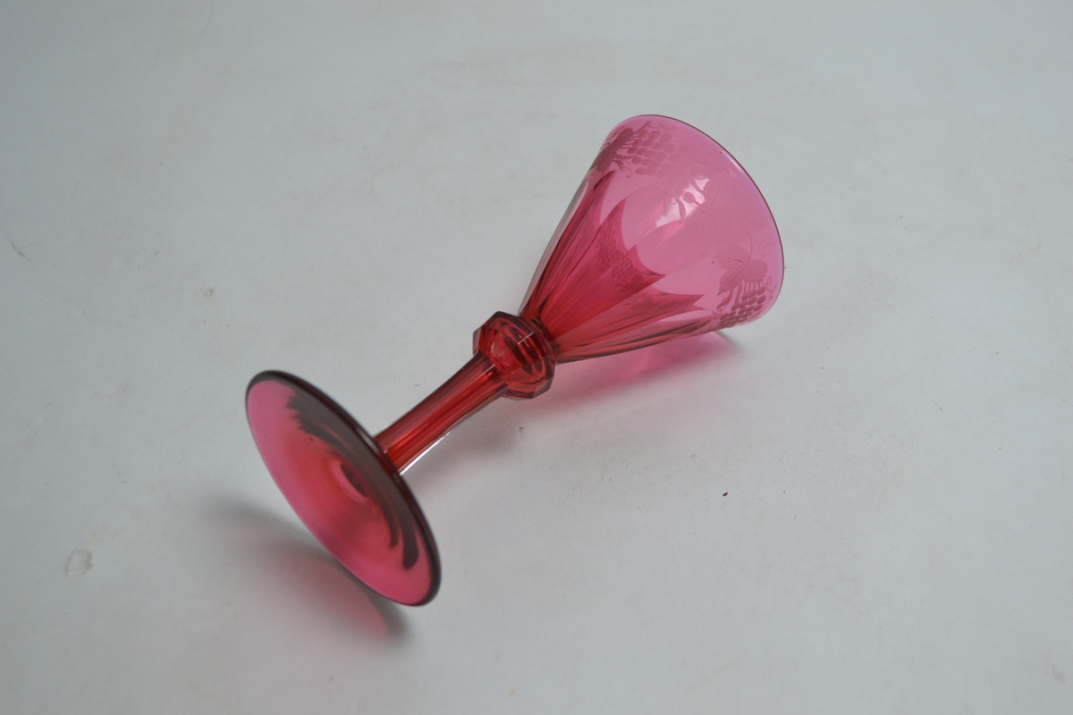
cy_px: 358
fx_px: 1431
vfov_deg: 28.1
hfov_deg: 41.1
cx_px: 536
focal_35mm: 48
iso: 400
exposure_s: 1/30
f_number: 4.8
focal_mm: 32
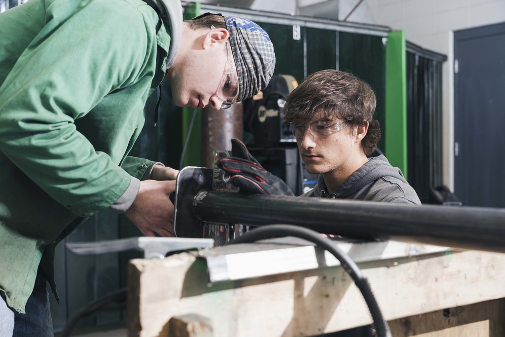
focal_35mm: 50
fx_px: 701
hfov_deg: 39.6
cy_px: 168
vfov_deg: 27.0
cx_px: 252
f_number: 4
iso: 800
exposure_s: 1/125
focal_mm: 50
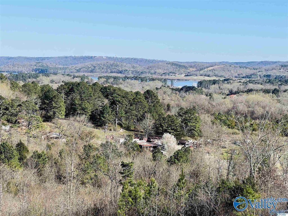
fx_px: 641
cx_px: 144
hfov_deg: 25.3
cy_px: 108
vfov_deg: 19.1
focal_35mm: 77
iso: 32
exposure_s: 1/815
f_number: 2.8
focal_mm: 9
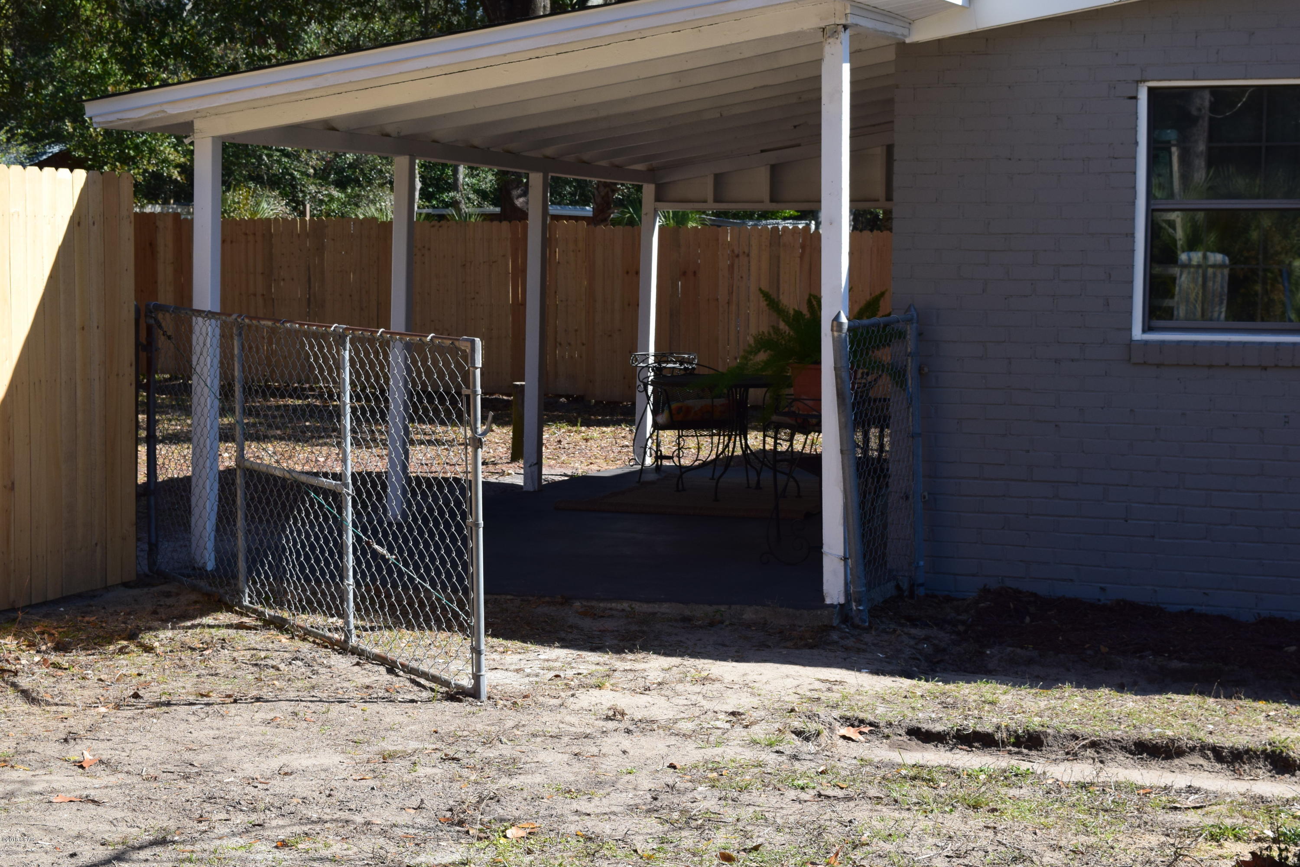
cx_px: 650
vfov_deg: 22.6
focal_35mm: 60
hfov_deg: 33.4
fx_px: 2167
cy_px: 434
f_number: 11
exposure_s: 1/400
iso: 400
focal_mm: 40
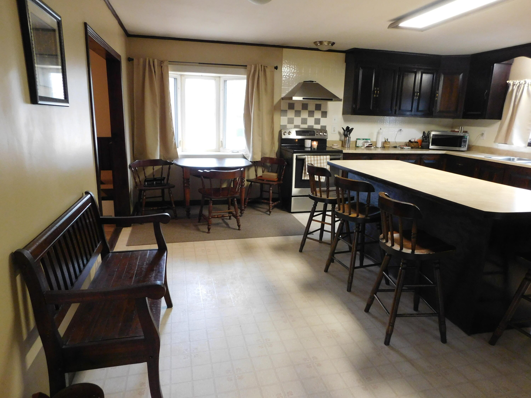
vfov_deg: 58.9
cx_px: 266
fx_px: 353
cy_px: 199
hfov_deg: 73.9
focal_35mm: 23
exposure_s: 1/20
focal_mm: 4
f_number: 3
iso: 400
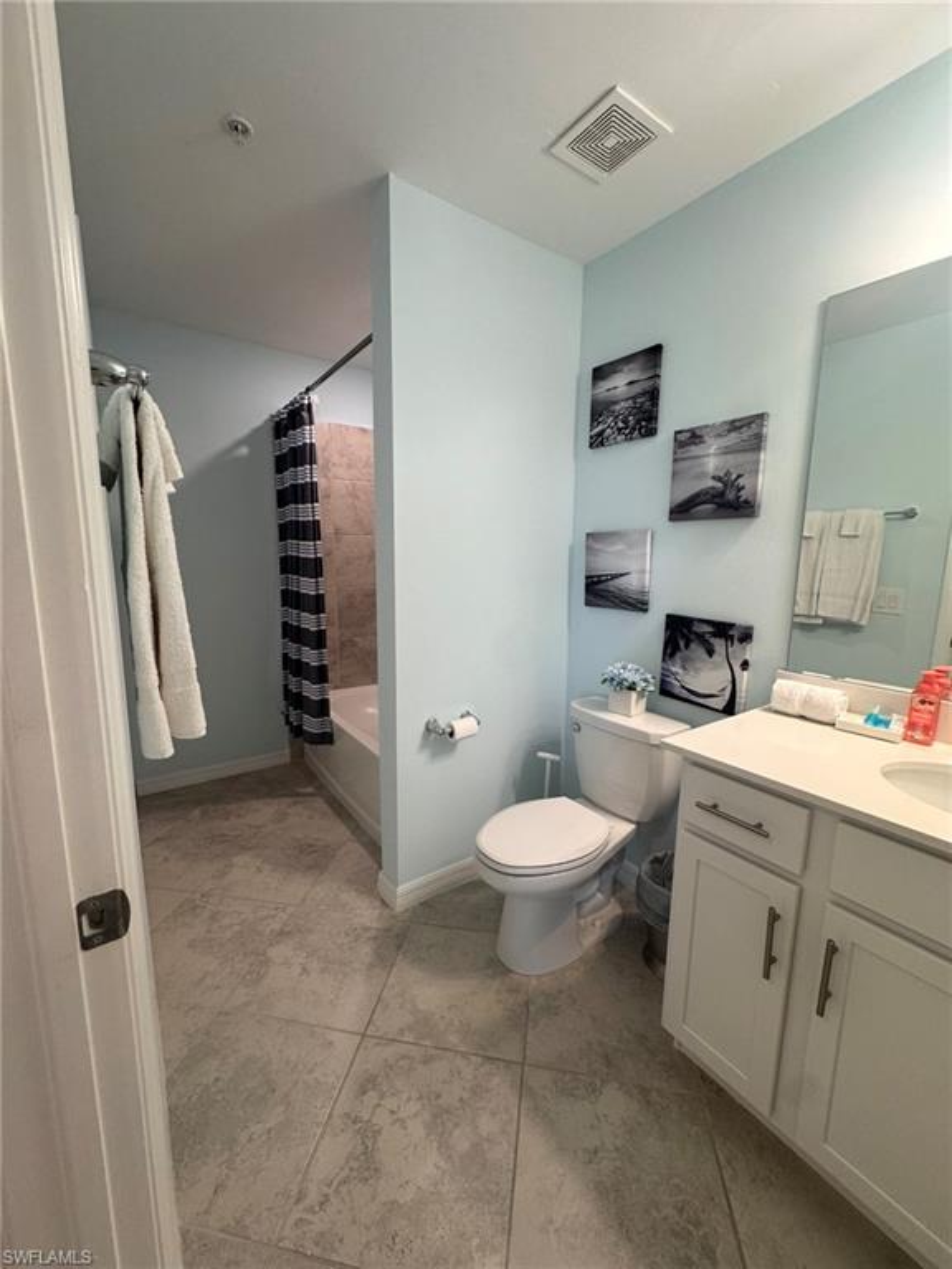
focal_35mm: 14
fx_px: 513
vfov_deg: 102.1
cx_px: 476
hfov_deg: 85.7
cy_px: 634
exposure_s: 1/120
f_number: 2.2
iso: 160
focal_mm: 2.22
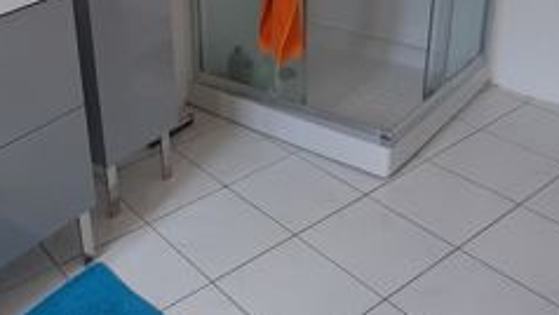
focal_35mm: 42
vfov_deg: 27.0
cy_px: 12
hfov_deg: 46.7
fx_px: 623
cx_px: 142
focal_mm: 1.74
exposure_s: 1/50
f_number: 2.2
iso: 64
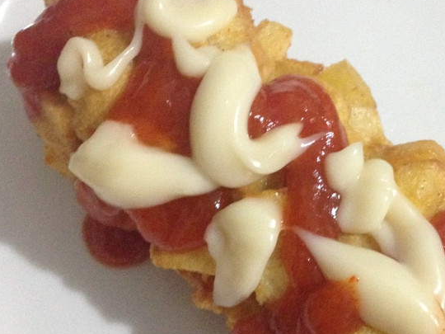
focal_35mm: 44
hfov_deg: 42.6
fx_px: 566
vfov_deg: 32.7
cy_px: 210
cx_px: 281
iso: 400
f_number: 2.4
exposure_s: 1/15
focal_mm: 4.12
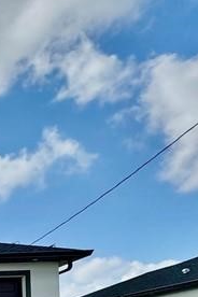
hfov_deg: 17.4
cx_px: -206
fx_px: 445
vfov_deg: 31.7
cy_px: 343
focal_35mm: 54
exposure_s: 1/2083
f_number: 2.2
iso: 50
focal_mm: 2.22
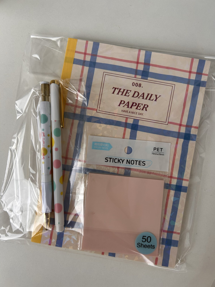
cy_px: 144
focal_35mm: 26
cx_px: 108
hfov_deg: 53.1
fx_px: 215
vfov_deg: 67.3
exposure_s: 1/121
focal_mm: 5.7
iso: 100
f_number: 1.5
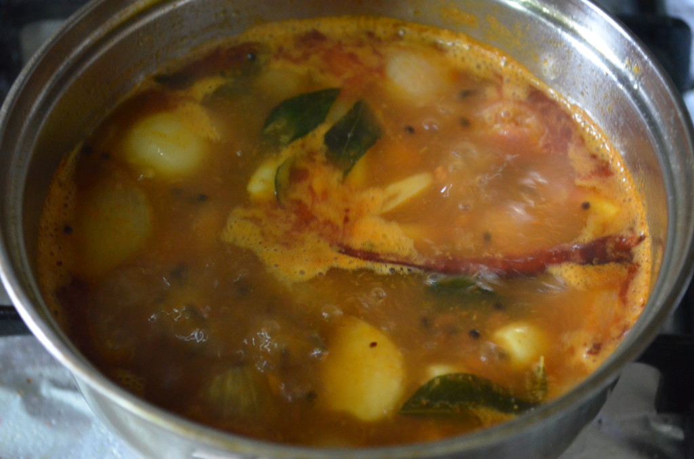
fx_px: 1327
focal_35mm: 69
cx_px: 347
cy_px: 230
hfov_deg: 29.3
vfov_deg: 19.6
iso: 3200
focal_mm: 46
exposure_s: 1/20
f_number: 5.3
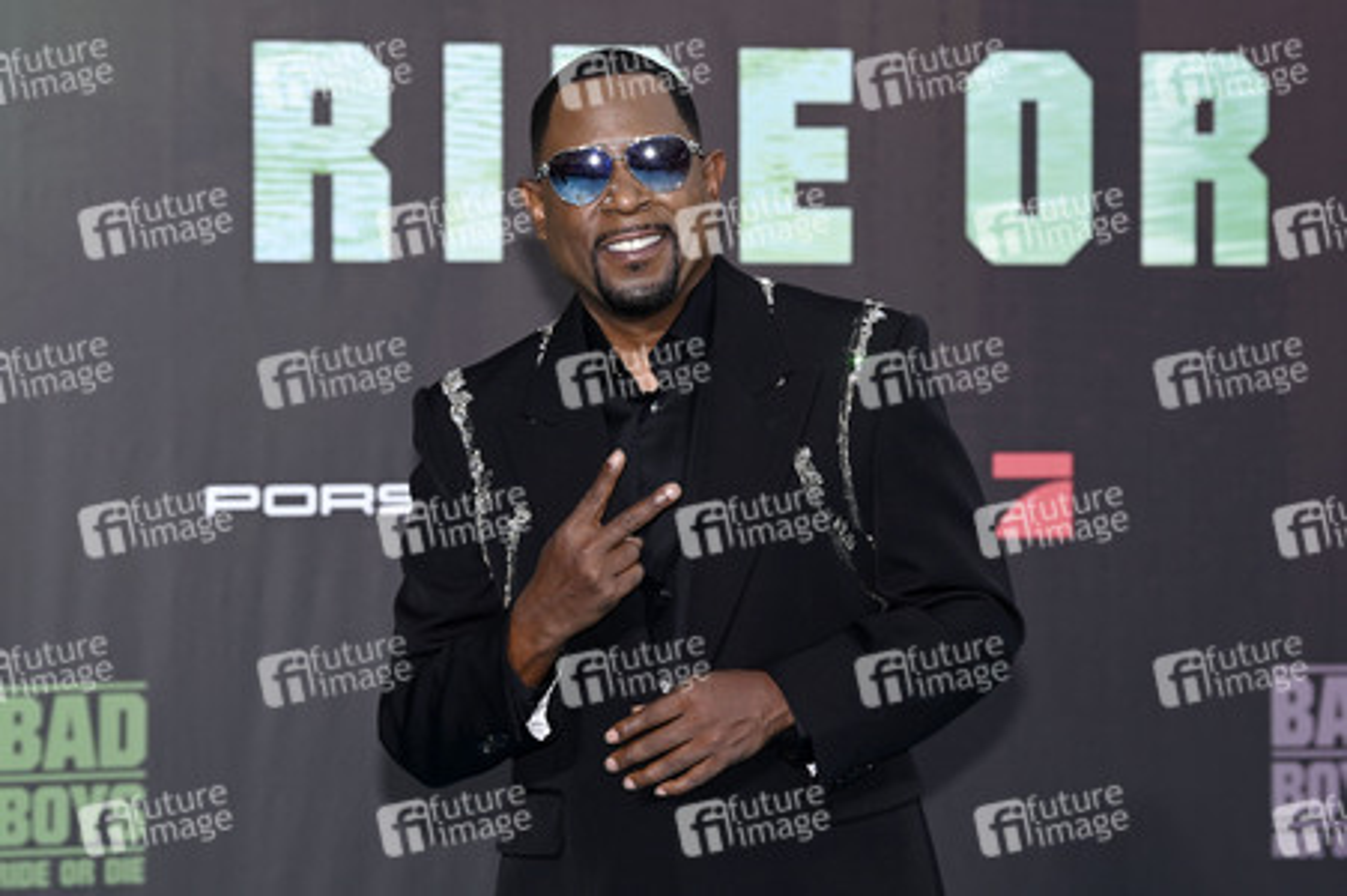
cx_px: 674
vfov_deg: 10.5
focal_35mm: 130
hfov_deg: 15.8
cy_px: 448
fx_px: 4860
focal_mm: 130
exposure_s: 1/200
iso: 400
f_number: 6.3
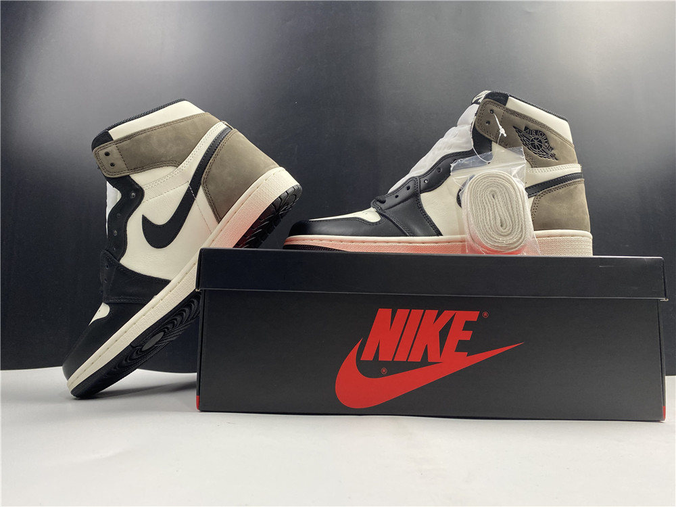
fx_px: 508
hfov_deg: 67.3
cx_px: 338
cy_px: 254
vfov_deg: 53.1
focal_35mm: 26
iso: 125
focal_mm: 4.25
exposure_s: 1/100
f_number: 1.8
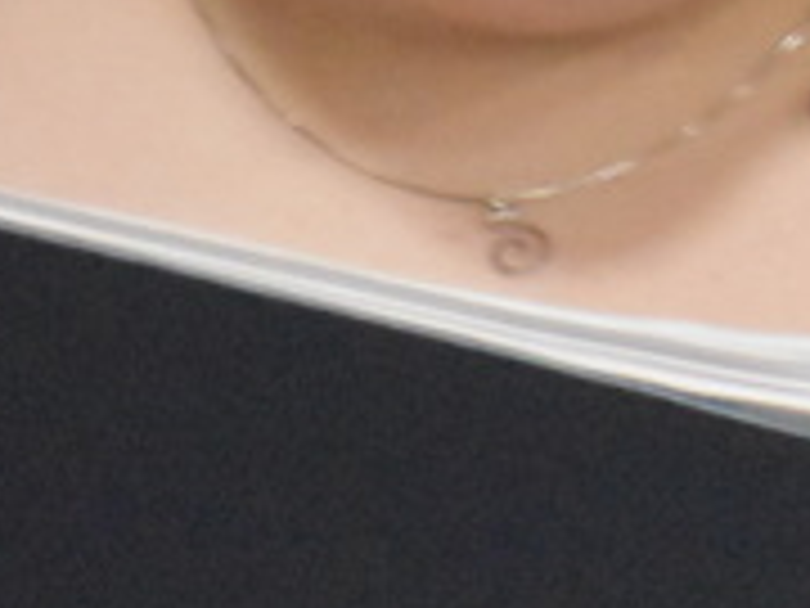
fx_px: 51853
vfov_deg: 0.7
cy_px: -101
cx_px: 832
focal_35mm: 2216
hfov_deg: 0.9
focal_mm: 270
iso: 12800
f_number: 6.3
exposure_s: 1/125
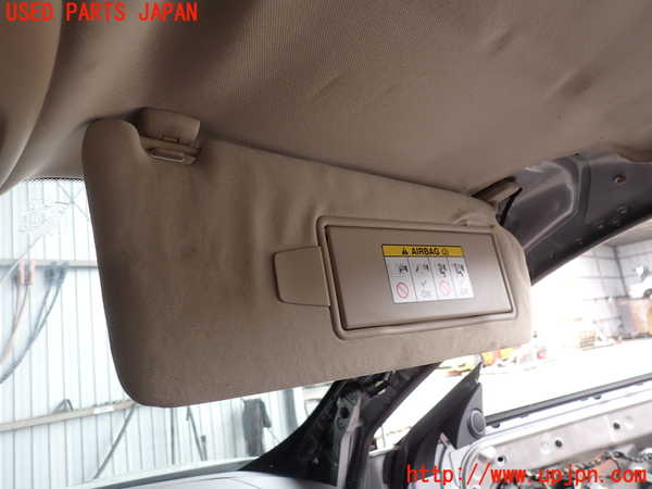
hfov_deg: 69.4
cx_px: 326
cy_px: 244
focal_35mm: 25
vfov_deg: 54.9
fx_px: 471
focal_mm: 4.5
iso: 100
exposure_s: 1/60
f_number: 2.8
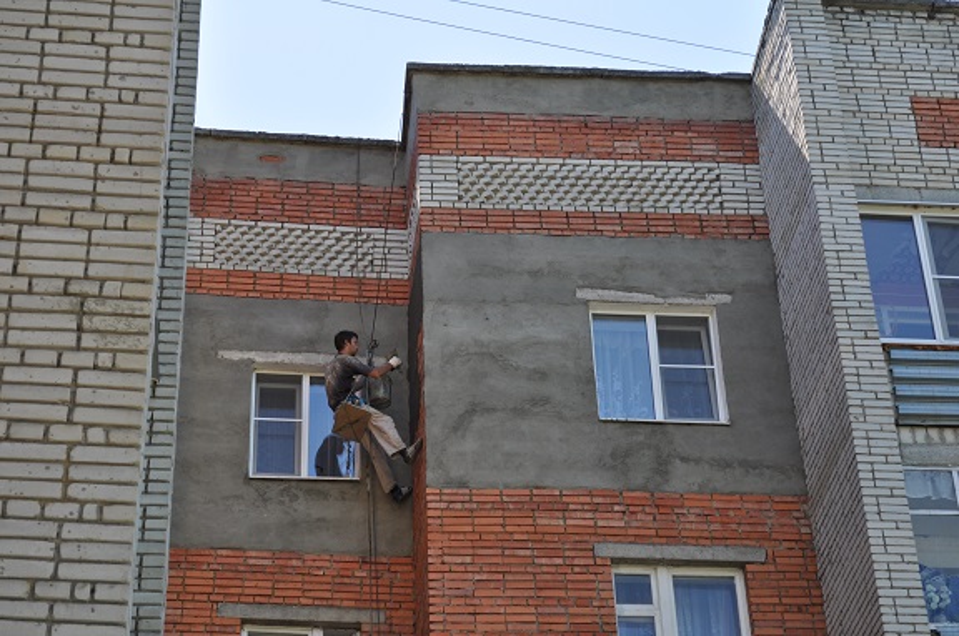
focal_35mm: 82
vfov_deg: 16.5
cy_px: 318
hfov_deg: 24.7
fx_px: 2194
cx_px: 480
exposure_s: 1/200
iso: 200
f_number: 8
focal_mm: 55
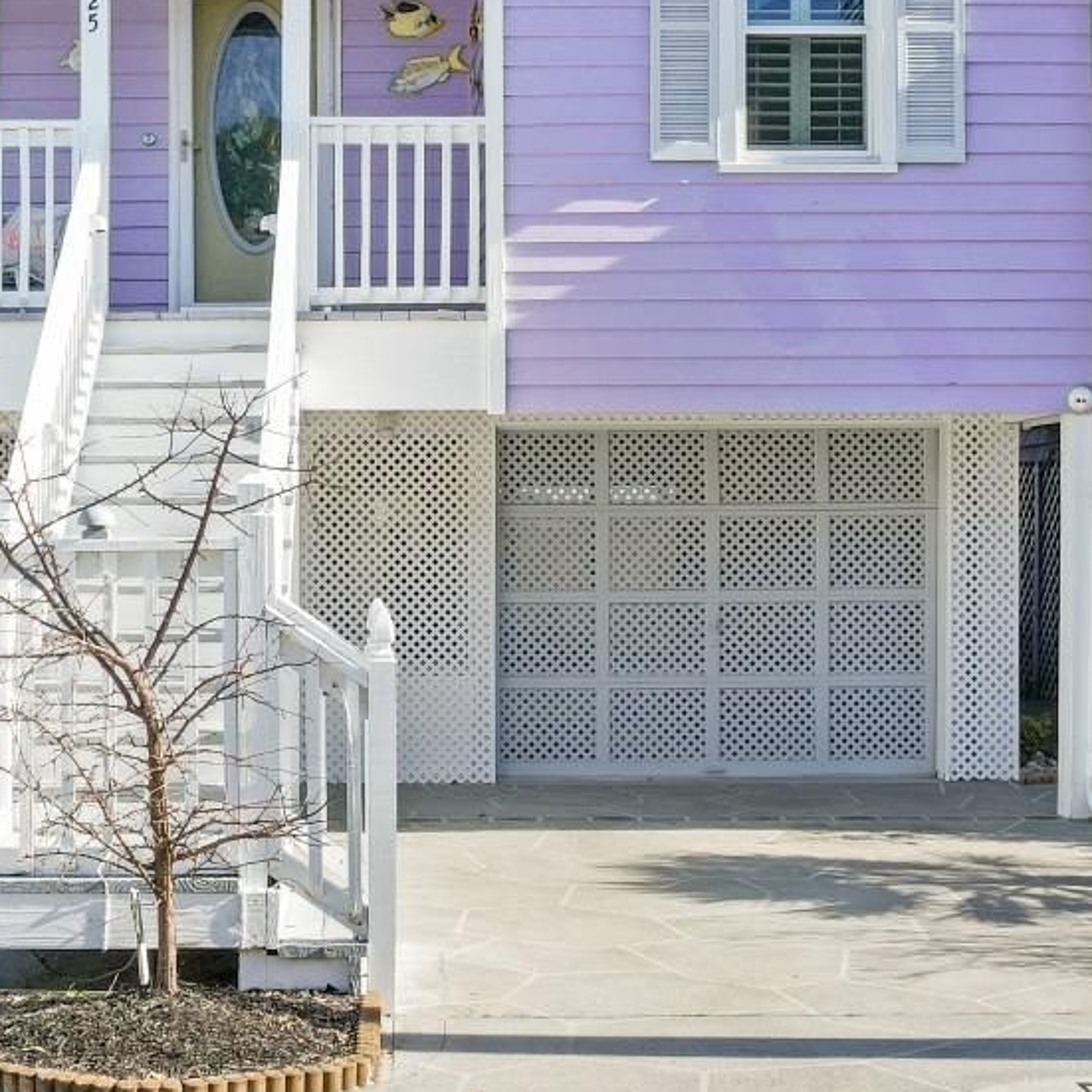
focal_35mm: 55
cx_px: 315
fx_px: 1963
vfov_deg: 31.0
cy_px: 458
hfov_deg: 30.7
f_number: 2.8
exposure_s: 1/320
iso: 140
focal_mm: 8.38
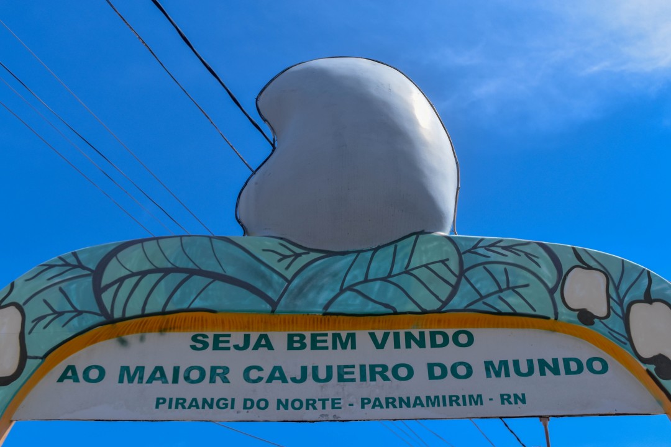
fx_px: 895
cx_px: 336
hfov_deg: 41.1
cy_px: 224
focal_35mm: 48
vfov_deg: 28.1
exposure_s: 1/1600
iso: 400
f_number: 6.3
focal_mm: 32
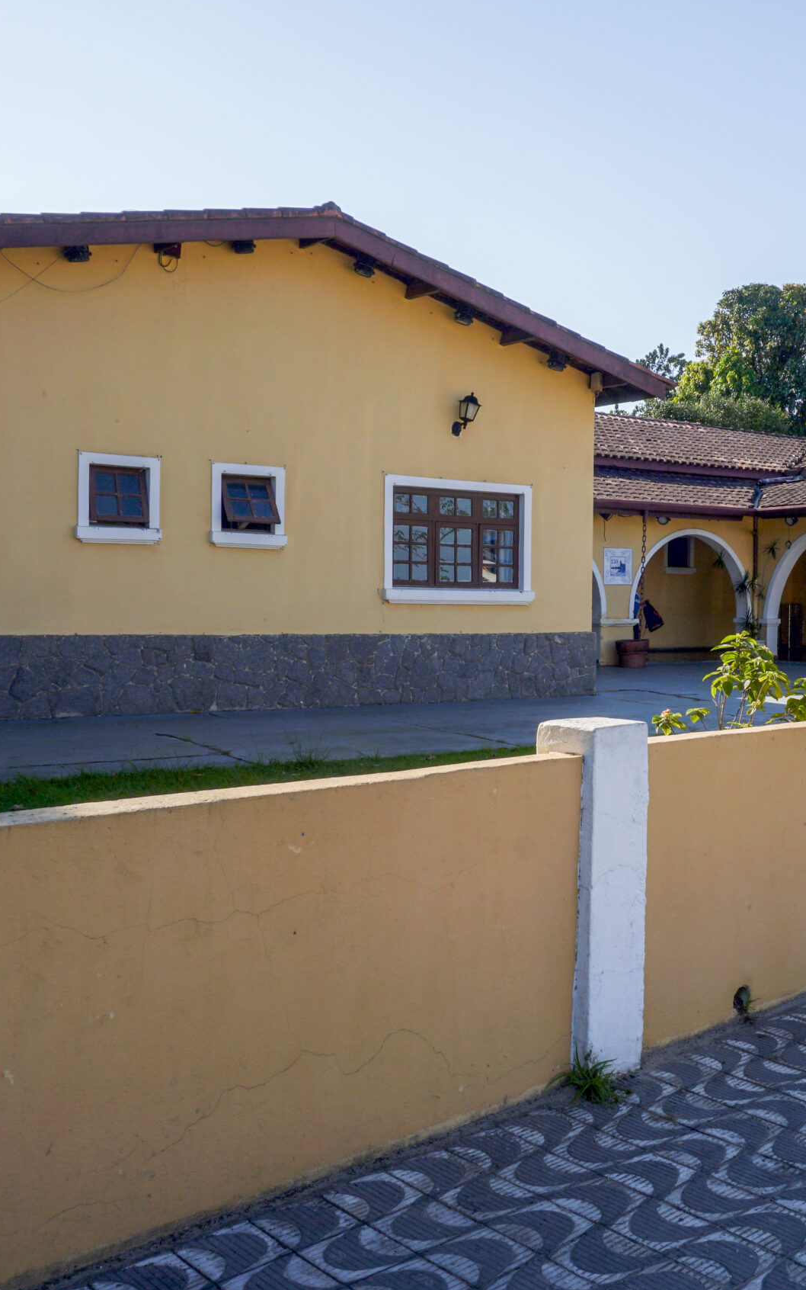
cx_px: 629
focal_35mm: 37
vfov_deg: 52.7
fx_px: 1300
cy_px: 642
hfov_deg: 33.6
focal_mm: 16
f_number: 13
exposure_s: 1/160
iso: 100
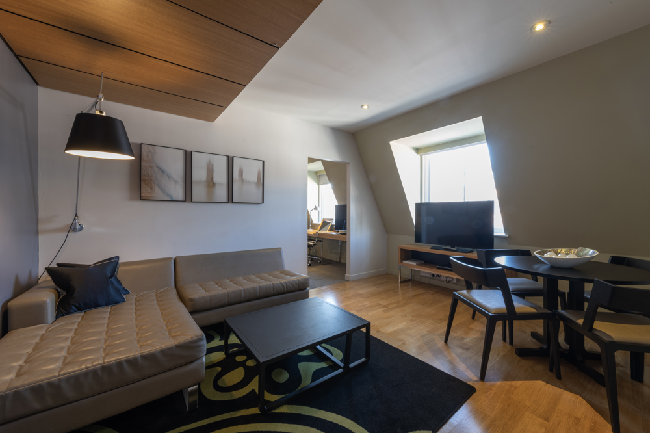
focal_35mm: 14
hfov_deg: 104.3
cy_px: 216
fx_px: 253
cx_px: 325
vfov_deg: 81.2
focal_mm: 14
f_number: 16
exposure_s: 4
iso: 100
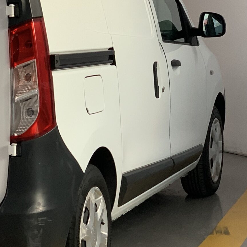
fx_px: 1106
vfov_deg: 12.7
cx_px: -51
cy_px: 101
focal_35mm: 137
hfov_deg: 12.4
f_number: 2.4
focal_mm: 6
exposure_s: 1/73
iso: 125
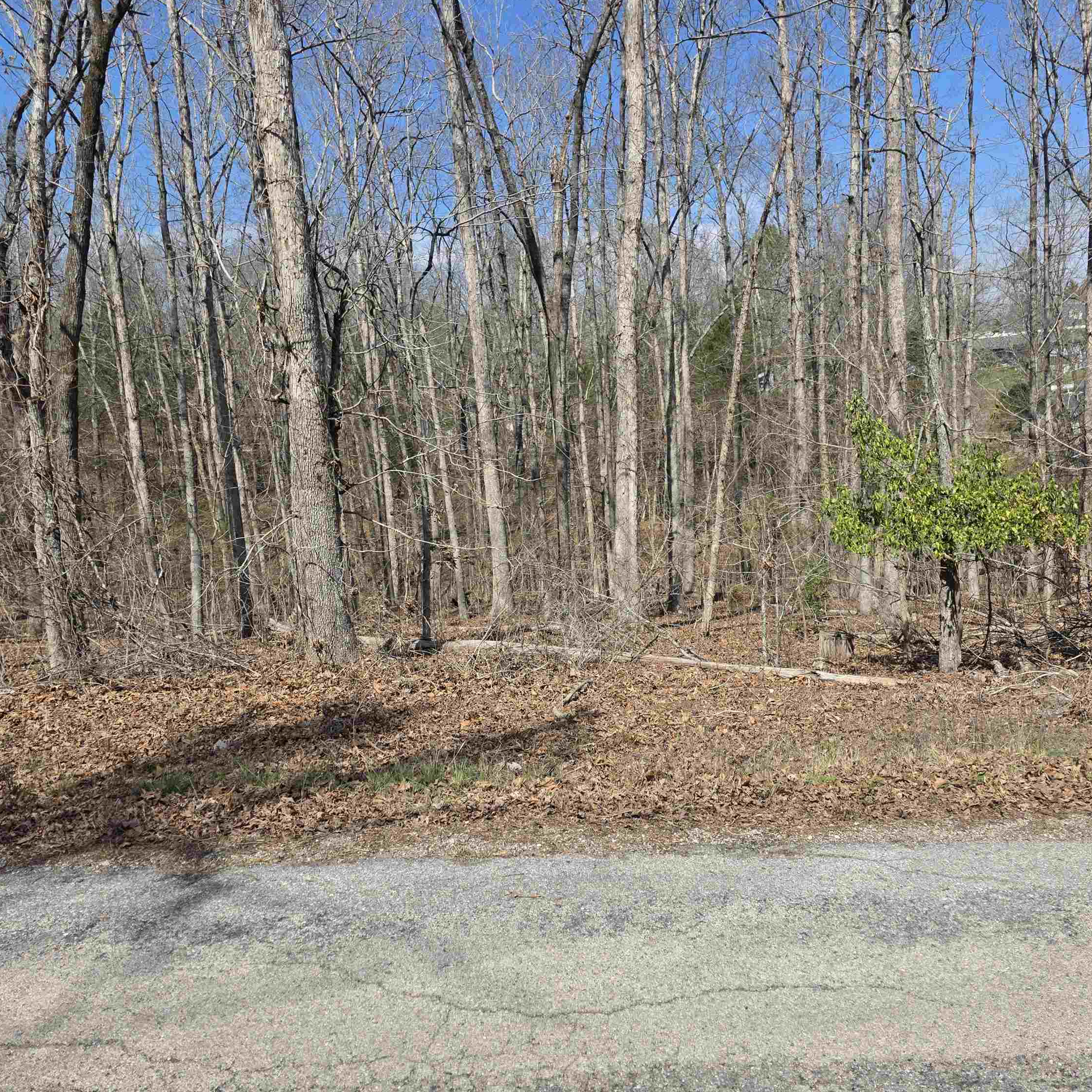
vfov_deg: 57.3
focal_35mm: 28
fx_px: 999
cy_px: 553
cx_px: 586
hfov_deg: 57.2
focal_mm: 6.3
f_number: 1.7
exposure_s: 1/5153
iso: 80
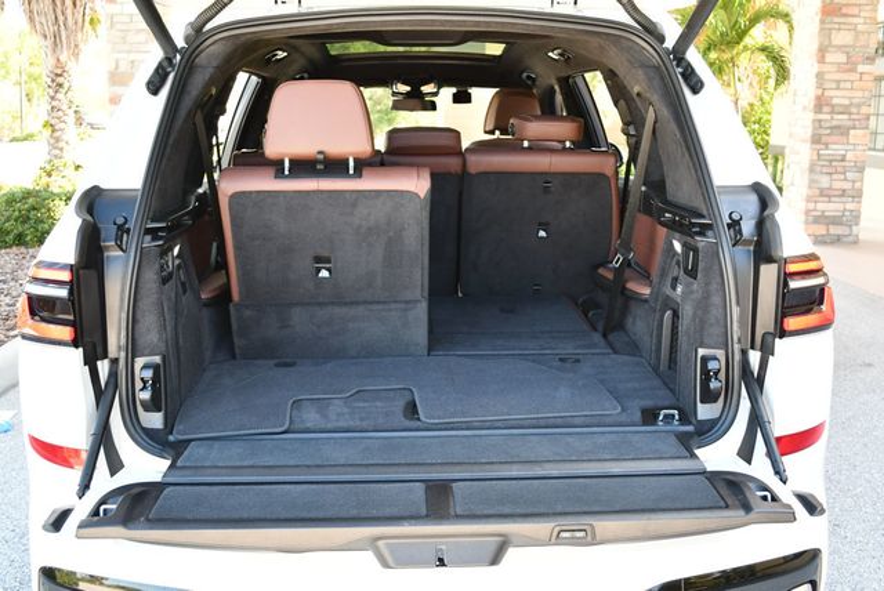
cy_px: 296
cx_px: 442
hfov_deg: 53.1
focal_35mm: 36
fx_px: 885
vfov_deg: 36.9
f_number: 3.5
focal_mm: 18
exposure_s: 1/250
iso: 720
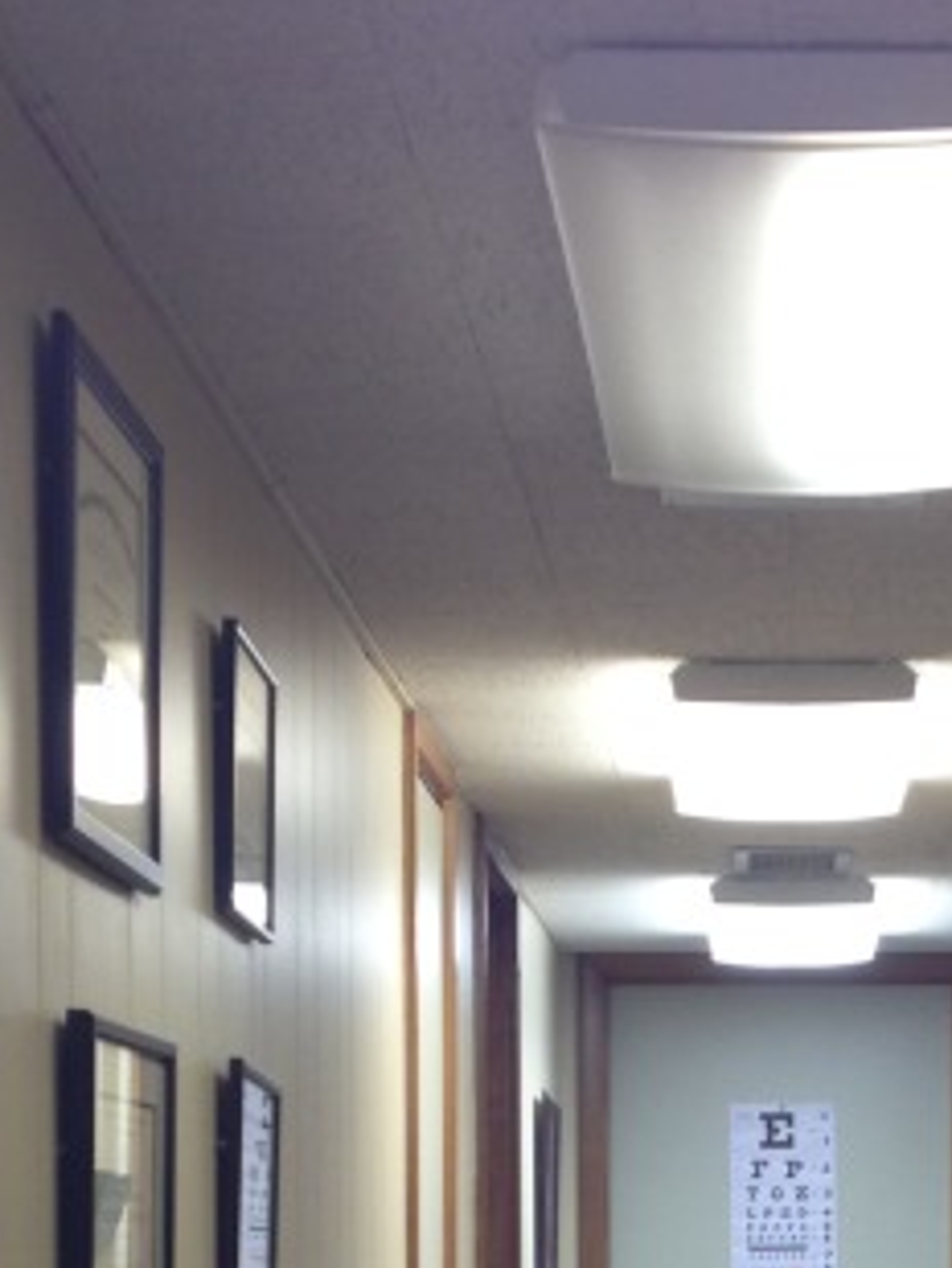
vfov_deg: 16.3
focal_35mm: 116
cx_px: 919
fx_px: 4251
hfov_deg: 12.6
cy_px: 1502
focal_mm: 4.28
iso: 50
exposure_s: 1/24
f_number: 2.4
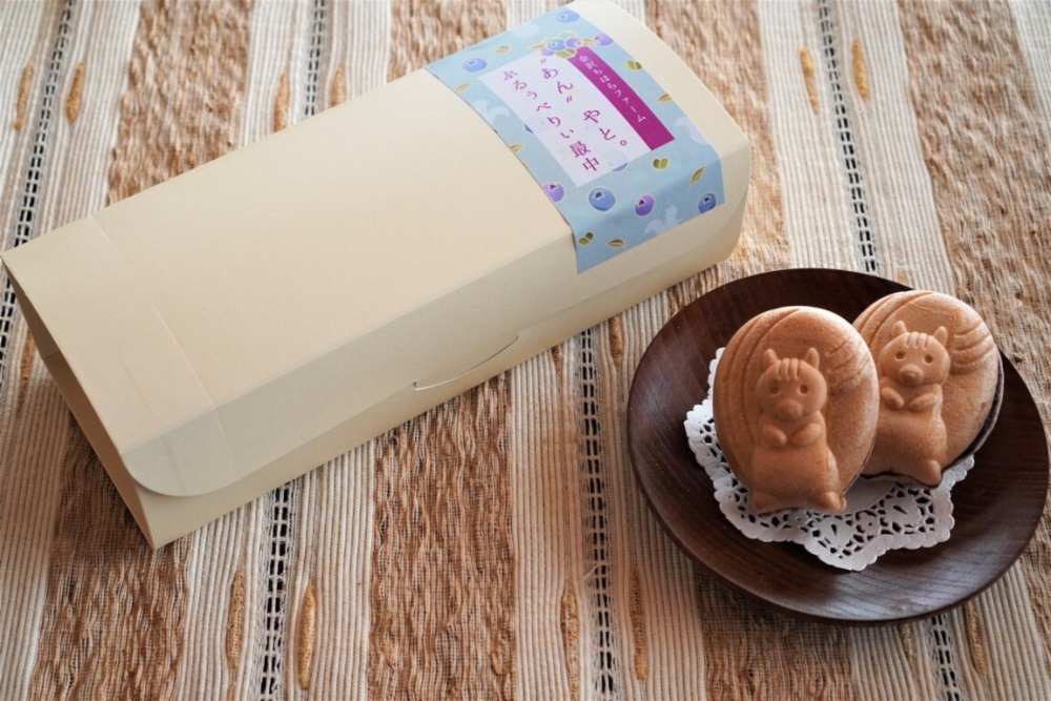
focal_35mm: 52
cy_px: 350
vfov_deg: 25.8
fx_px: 1533
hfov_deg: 37.8
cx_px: 526
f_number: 6.3
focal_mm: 35
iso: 2000
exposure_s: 1/30
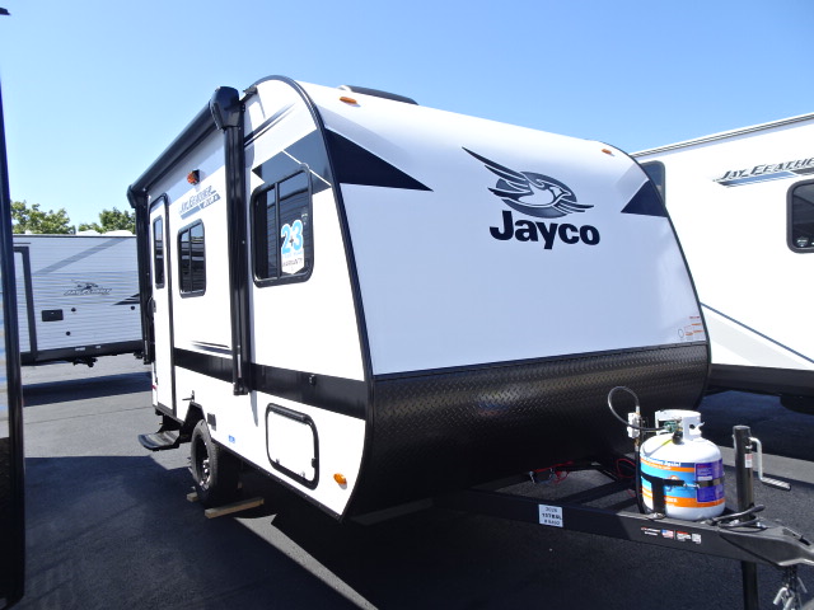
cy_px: 305
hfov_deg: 71.6
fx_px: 564
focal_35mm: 24
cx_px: 407
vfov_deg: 56.8
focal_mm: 4.1
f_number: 3.5
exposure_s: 1/500
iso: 80
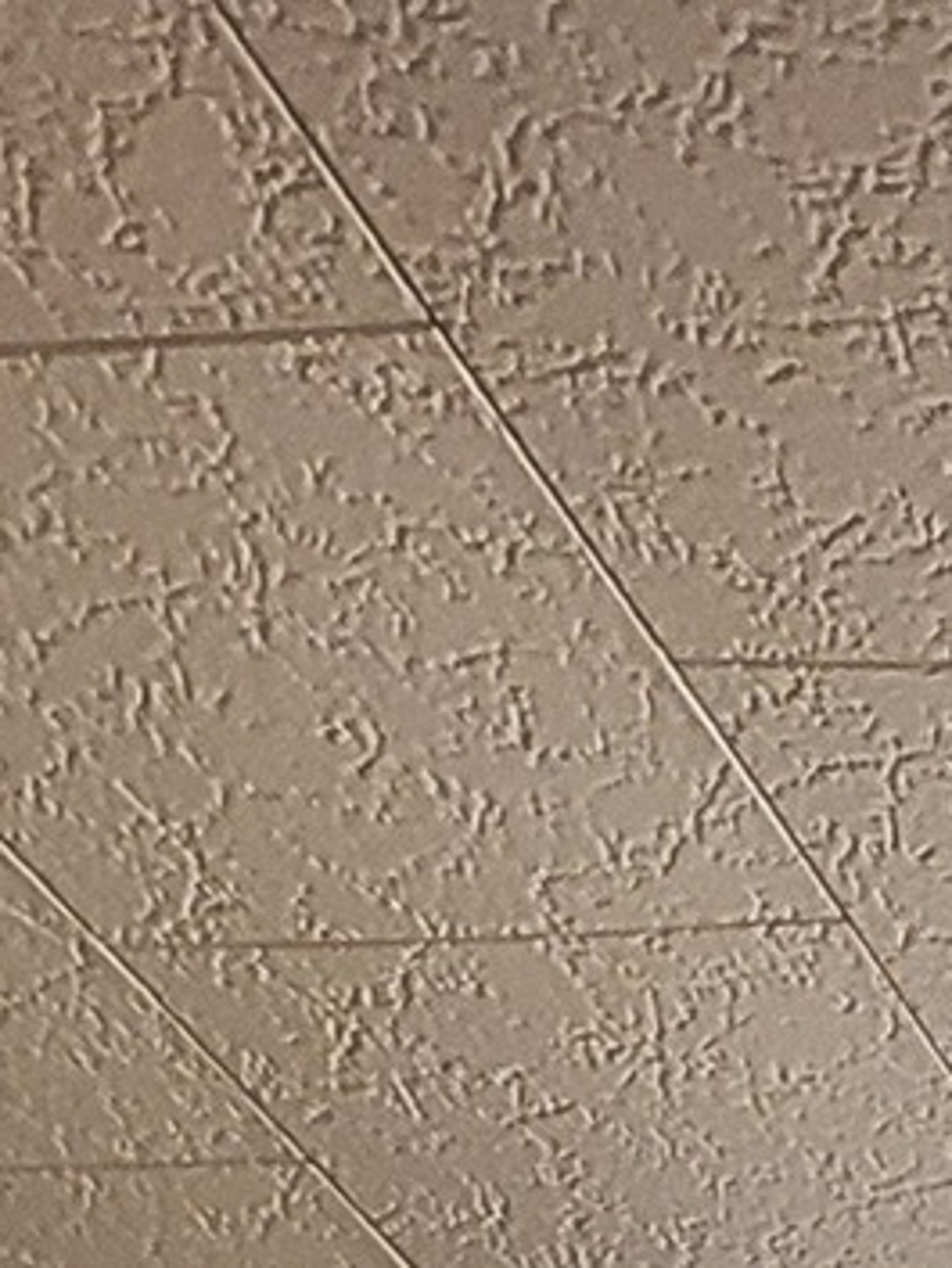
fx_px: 4141
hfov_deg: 10.2
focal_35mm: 113
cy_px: 3966
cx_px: 2712
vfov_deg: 10.7
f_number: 2.2
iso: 400
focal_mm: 2.2
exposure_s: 1/40
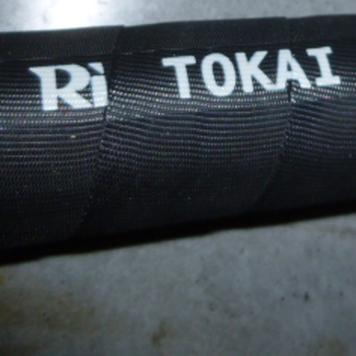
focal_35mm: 60
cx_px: 259
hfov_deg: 28.3
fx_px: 698
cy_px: 48
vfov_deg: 27.7
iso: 100
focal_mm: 4.5
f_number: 3.1
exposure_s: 1/60
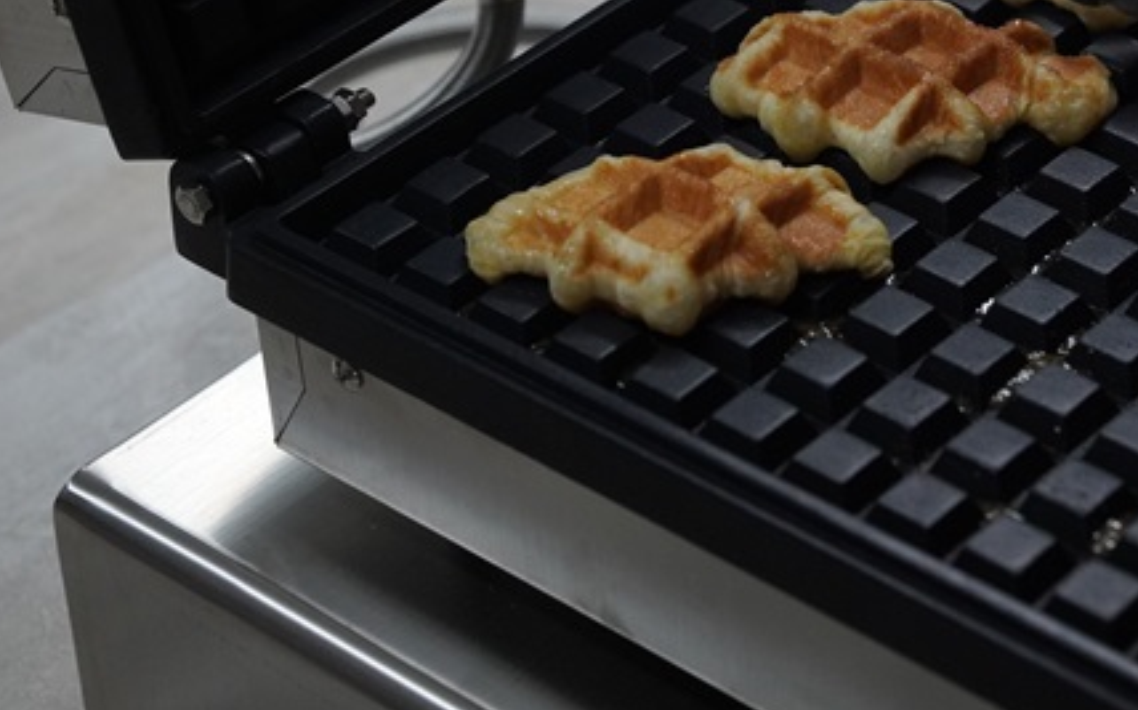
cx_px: 915
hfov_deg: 16.8
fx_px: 3811
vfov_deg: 10.6
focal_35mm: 123
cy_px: 68
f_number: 2.8
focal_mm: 43
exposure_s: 1/320
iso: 1250
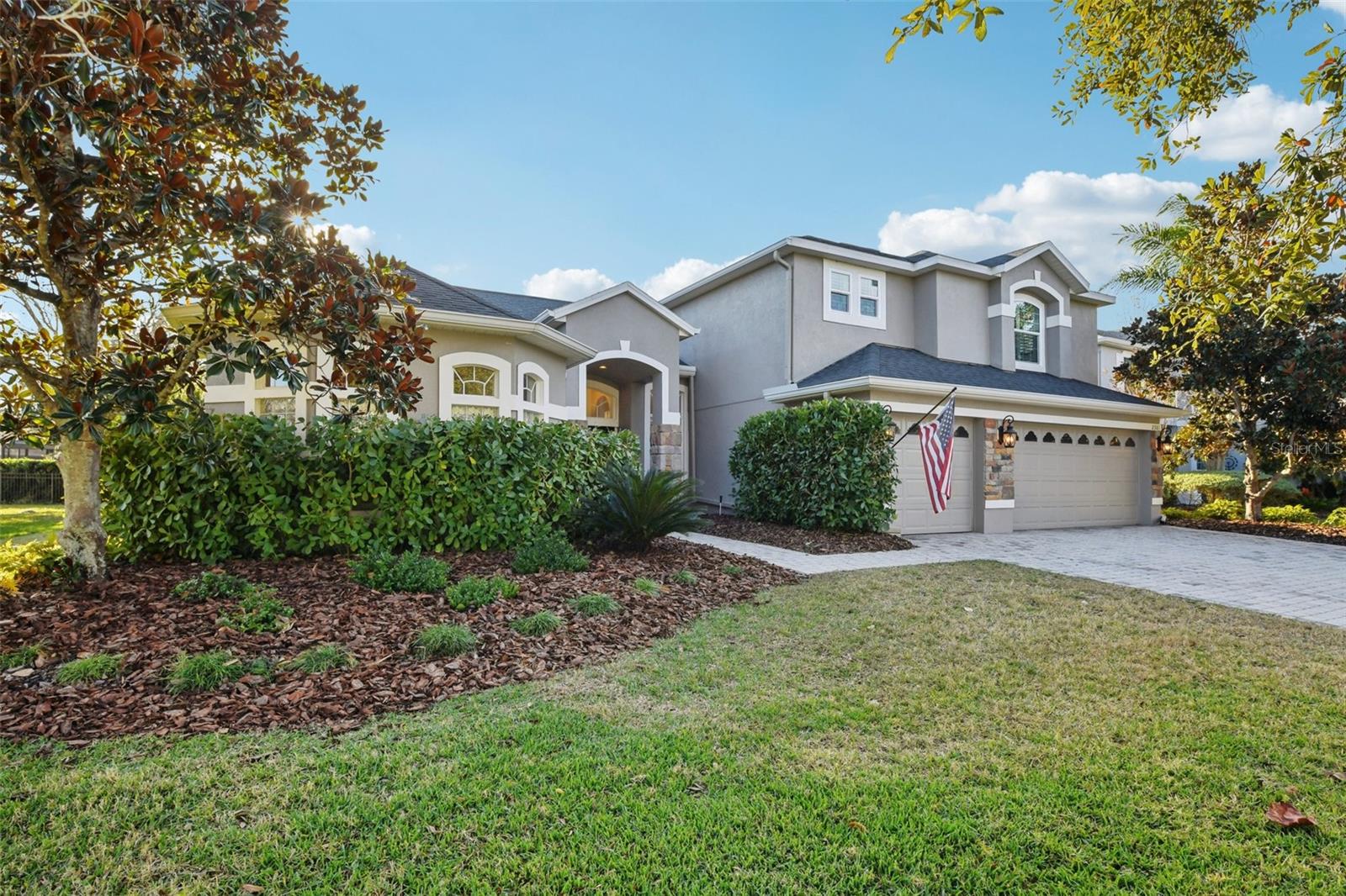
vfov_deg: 67.4
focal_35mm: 18
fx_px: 673
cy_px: 448
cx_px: 673
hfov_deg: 90.0
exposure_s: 1/200
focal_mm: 18
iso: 400
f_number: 8
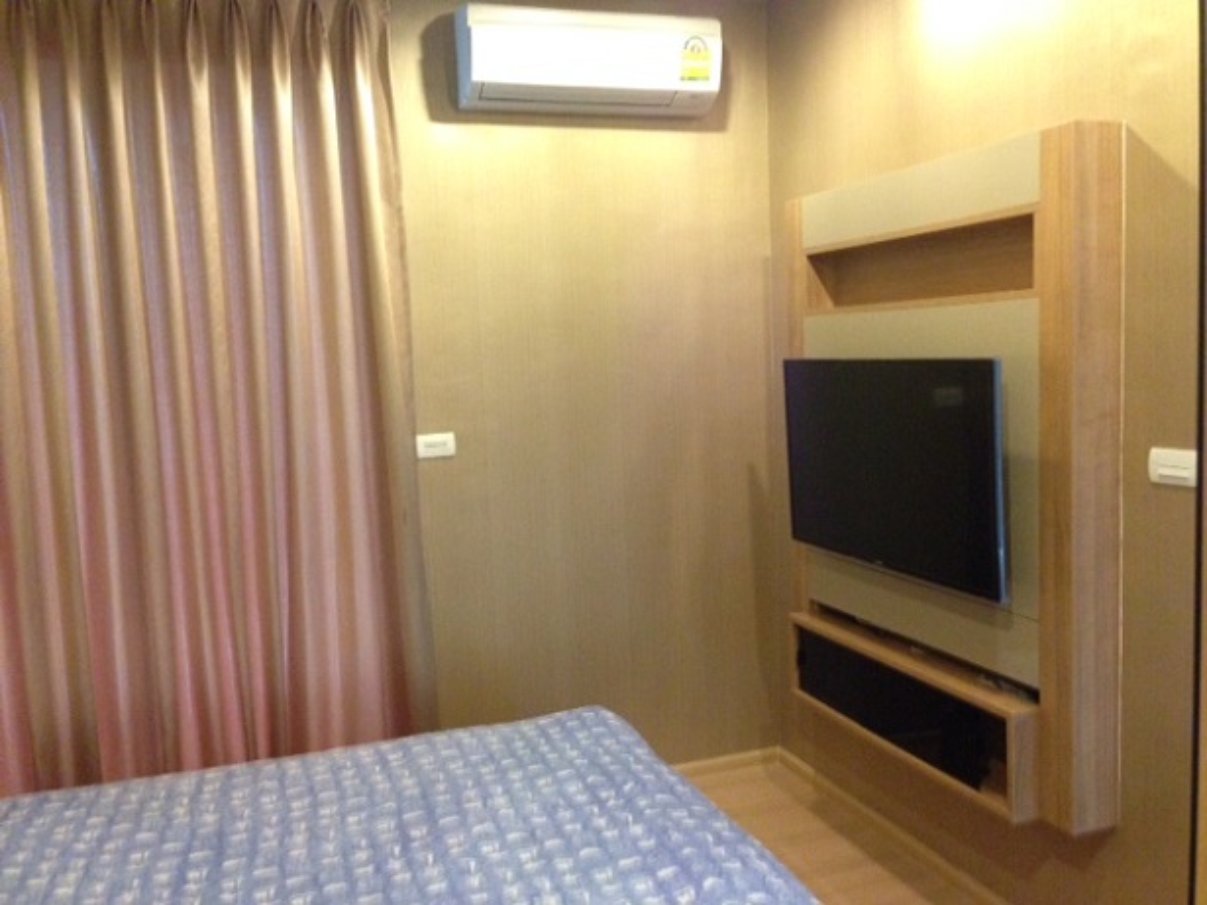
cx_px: 604
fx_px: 1150
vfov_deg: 42.9
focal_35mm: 33
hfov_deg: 55.4
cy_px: 452
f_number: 2.4
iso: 400
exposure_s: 1/15
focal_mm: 4.12
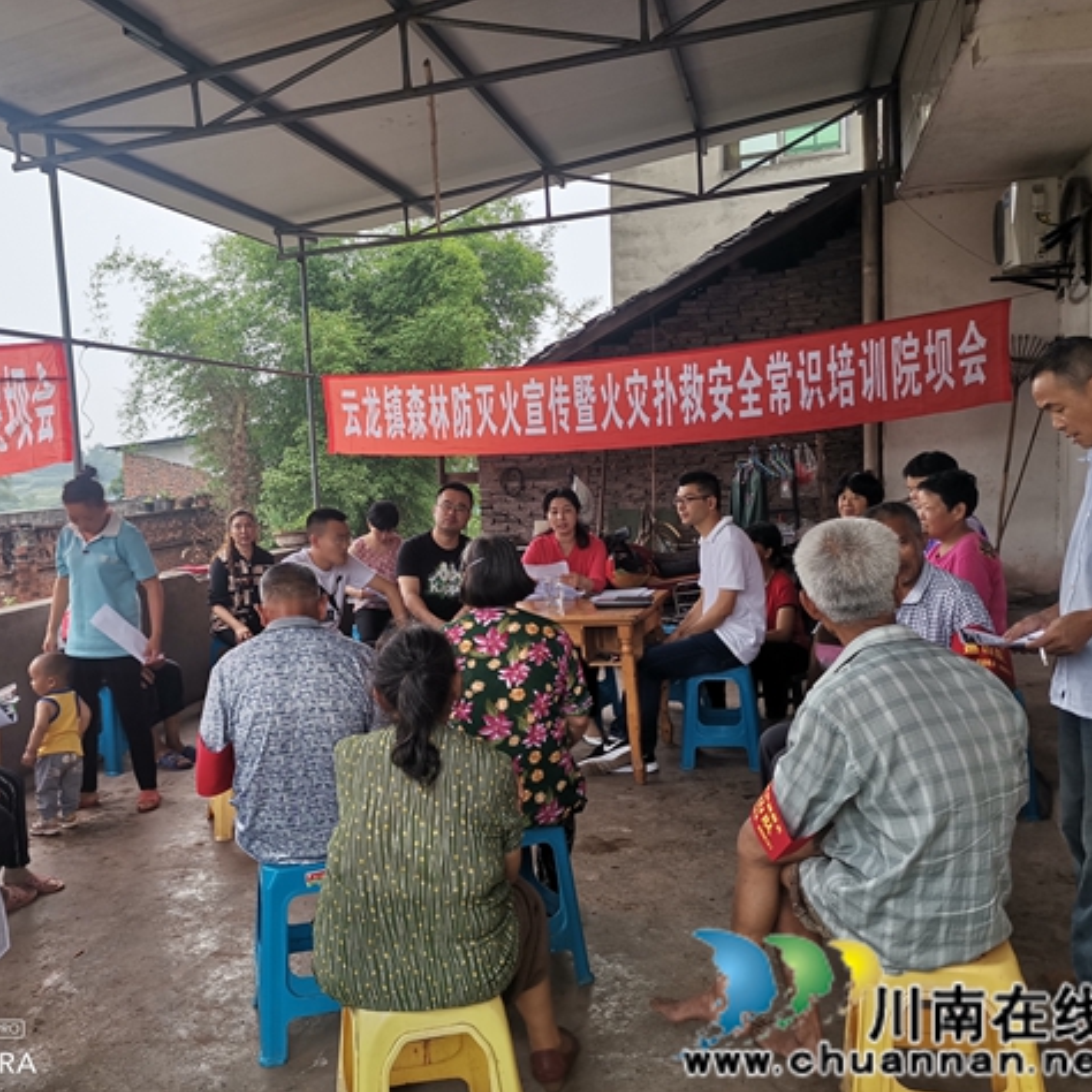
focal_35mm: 31
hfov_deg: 52.1
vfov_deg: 52.5
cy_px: 551
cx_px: 422
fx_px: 1106
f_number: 1.8
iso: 64
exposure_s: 1/120
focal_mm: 5.5
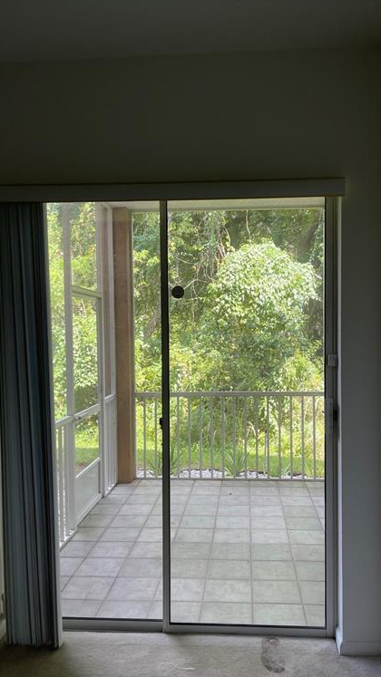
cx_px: 206
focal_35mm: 28
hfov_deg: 41.5
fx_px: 503
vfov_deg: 67.9
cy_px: 343
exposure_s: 1/190
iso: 32
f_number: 1.6
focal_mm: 5.1
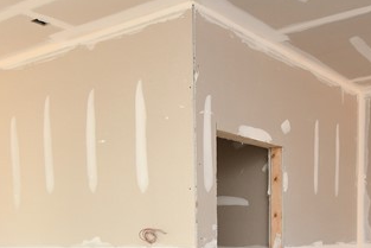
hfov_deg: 38.1
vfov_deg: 24.1
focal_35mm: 52
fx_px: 536
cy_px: 282
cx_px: 205
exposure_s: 1/60
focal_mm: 10
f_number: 4
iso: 200
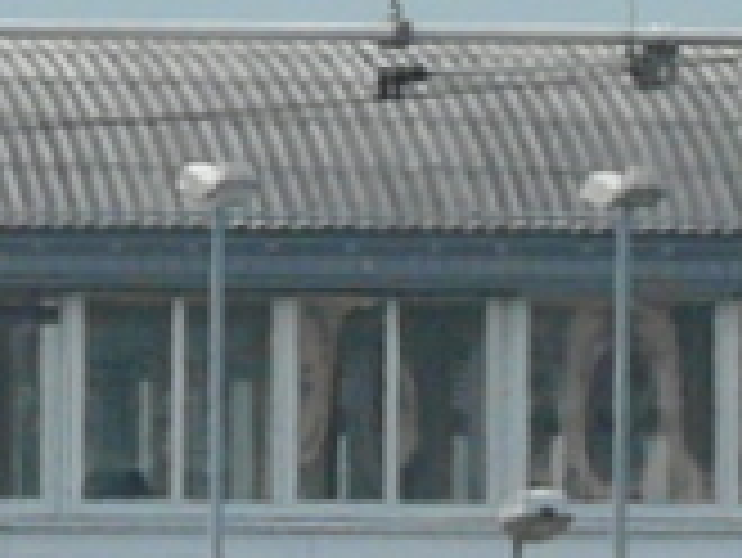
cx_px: 1349
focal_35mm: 1108
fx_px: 23767
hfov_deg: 1.8
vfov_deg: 1.3
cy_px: 788
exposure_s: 1/320
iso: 100
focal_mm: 30
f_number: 5.6
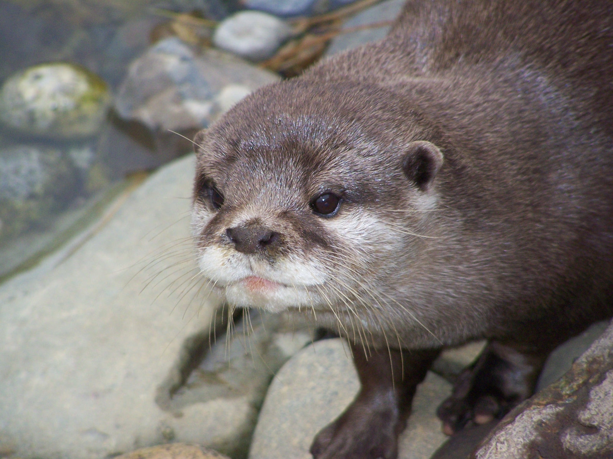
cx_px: 306
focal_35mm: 380
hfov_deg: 5.2
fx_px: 6729
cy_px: 230
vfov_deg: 3.9
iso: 160
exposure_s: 1/400
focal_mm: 63
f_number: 3.7
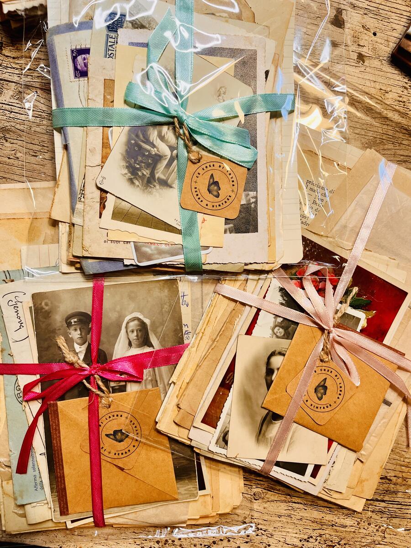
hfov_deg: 53.1
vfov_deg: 67.3
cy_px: 274
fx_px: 412
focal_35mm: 26
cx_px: 206
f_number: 1.6
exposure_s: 1/116
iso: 125
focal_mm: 5.1
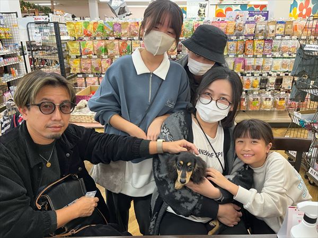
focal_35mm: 26
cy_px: 119
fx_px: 239
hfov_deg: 67.3
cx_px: 159
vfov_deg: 53.1
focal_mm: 5.1
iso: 100
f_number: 1.6
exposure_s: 1/60
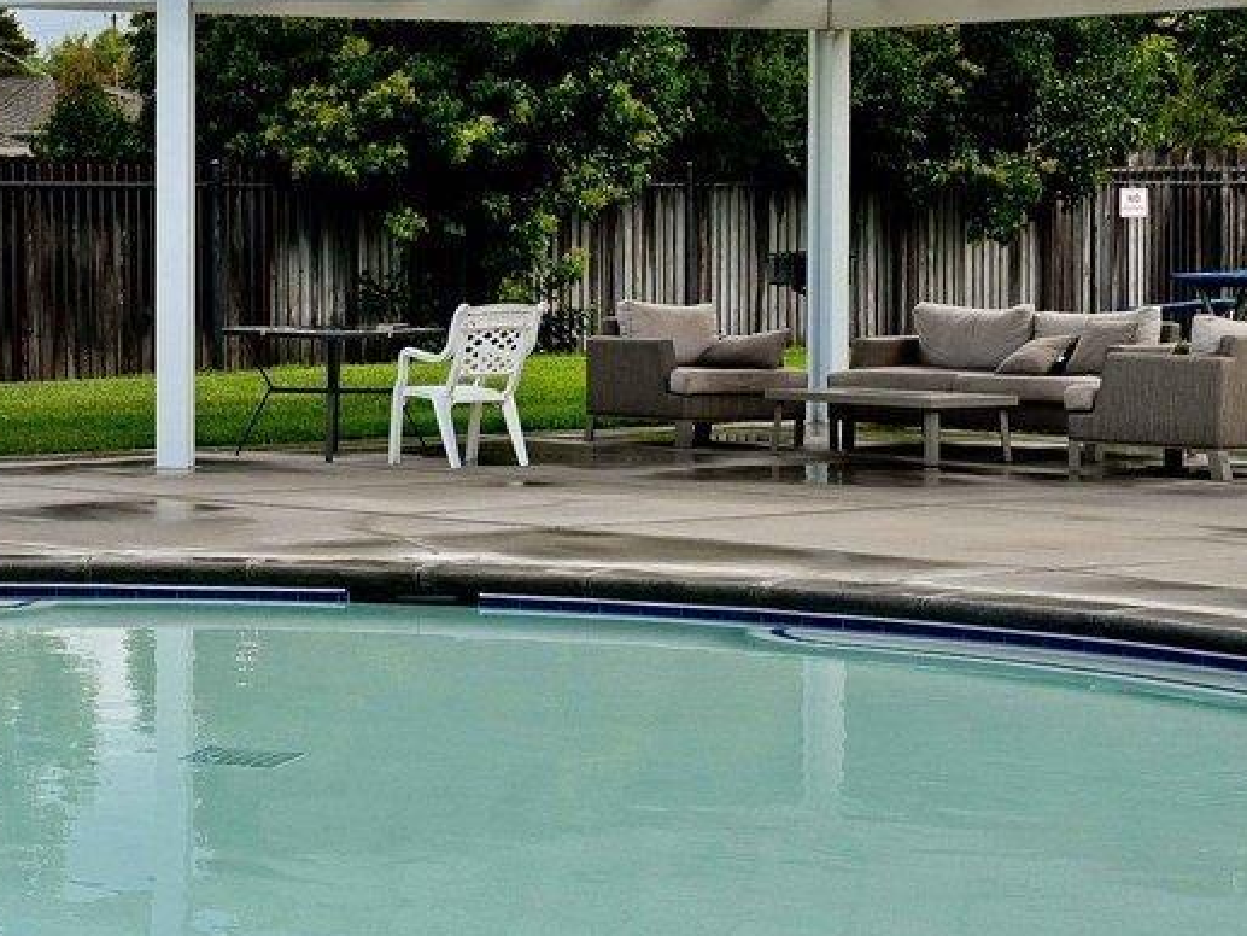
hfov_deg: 19.1
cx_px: -75
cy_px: 351
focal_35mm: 99
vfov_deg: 14.9
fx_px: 3567
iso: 320
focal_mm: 26
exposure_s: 1/1250
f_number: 5
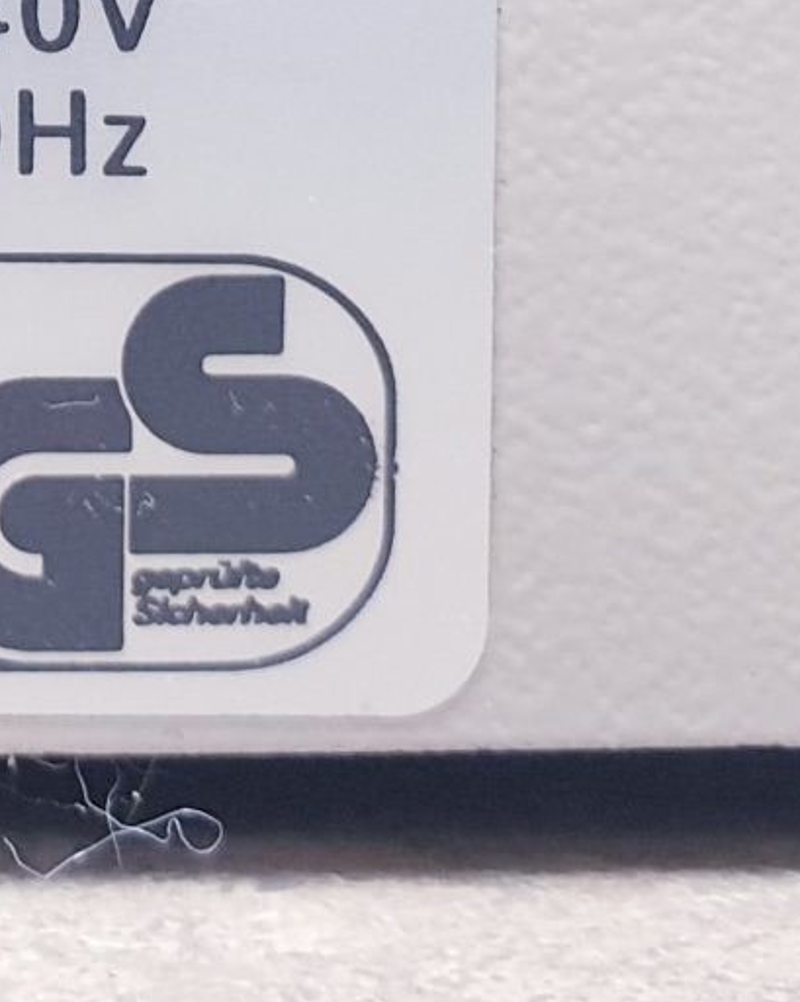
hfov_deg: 11.5
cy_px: -665
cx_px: -489
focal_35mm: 127
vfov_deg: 13.9
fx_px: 3762
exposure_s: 1/50
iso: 160
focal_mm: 4.3
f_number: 2.4
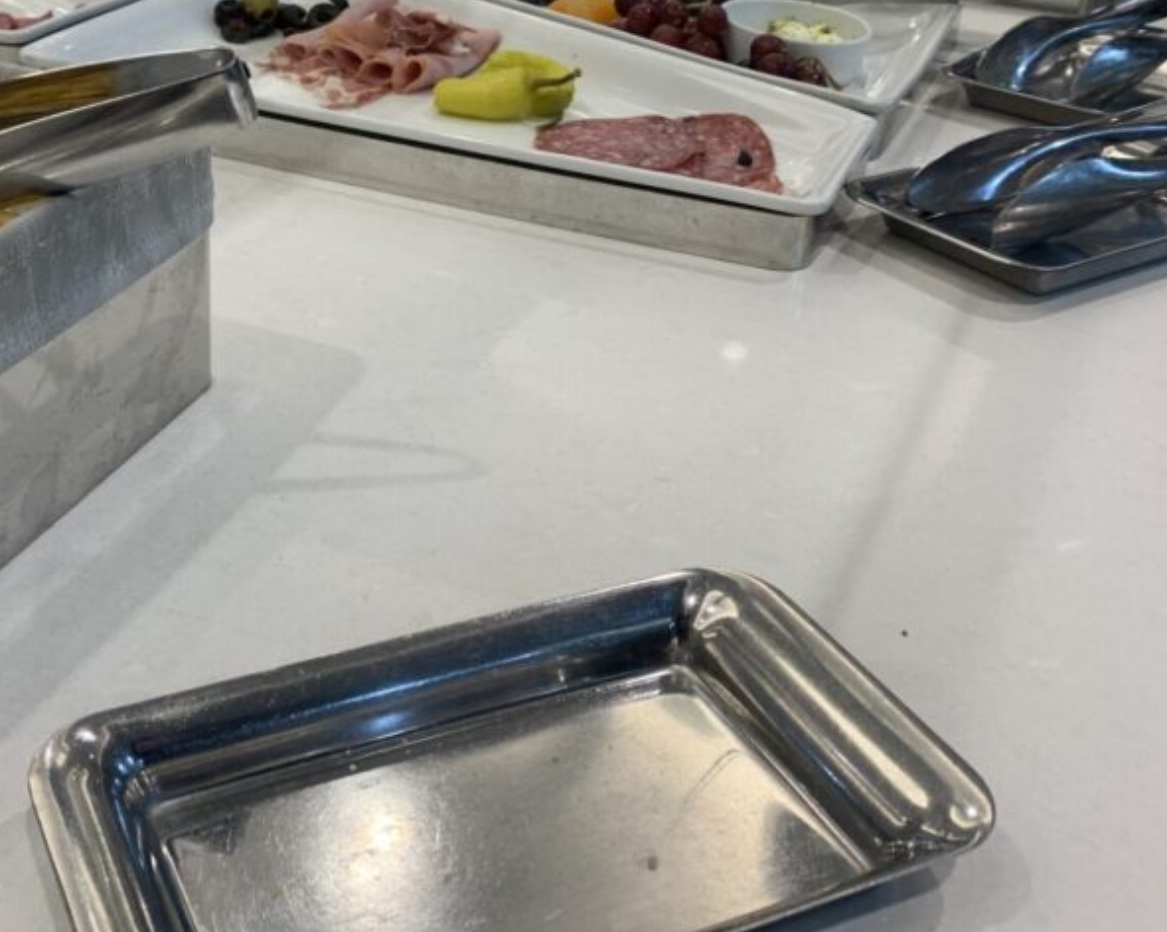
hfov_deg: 41.4
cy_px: 274
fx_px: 1519
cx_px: 381
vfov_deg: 33.7
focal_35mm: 44
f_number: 1.8
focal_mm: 4.25
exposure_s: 1/100
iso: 50
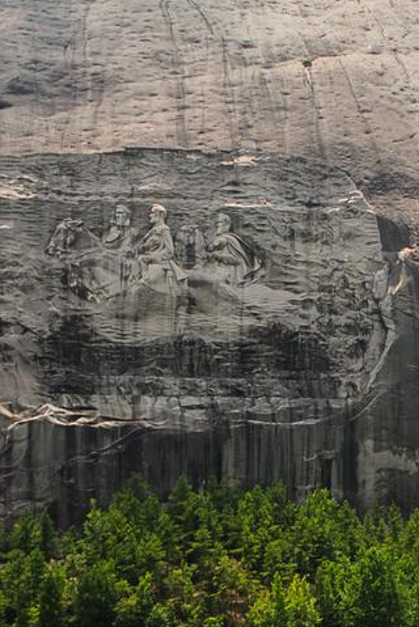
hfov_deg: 15.2
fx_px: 1569
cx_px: 250
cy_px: 434
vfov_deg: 22.5
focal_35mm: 90
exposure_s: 1/1250
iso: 100
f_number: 2.8
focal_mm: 24
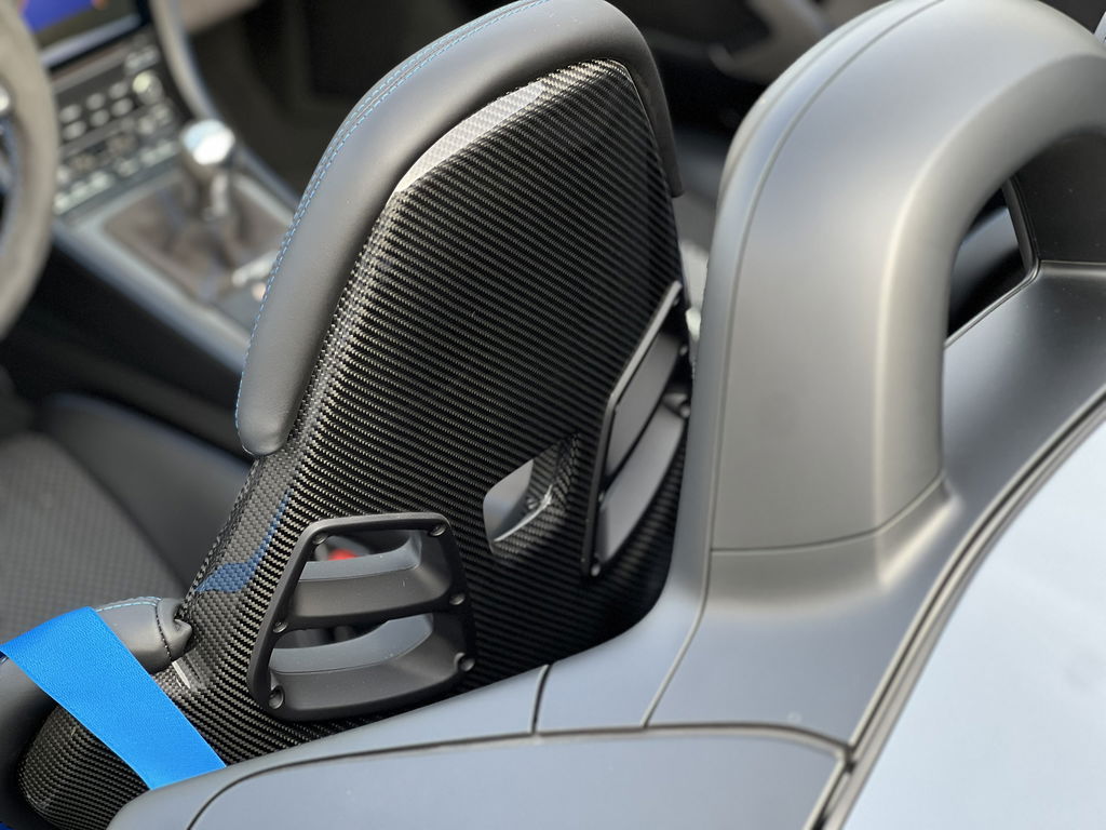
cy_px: 415
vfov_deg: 19.1
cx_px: 553
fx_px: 2460
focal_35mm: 77
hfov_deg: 25.3
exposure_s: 1/121
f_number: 2.8
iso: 160
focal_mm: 9
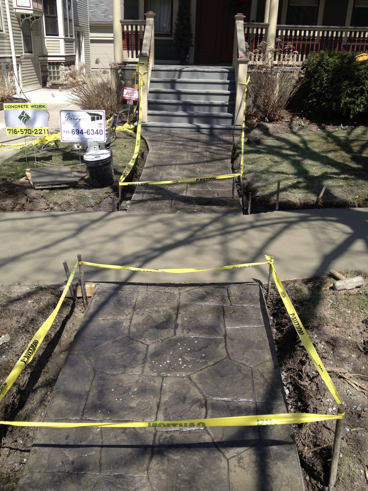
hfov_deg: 40.7
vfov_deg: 52.6
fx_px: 496
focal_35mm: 35
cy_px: 246
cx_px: 184
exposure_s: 1/1004
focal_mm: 4.28
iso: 50
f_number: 2.4
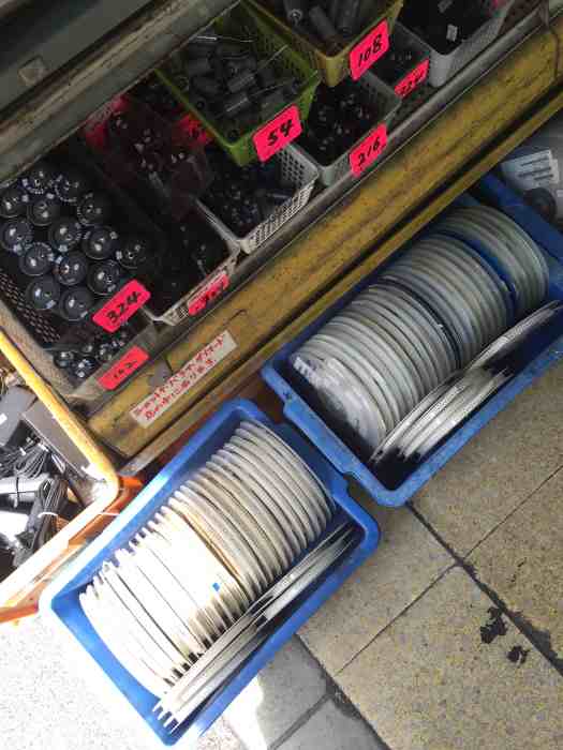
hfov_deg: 48.2
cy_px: 375
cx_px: 282
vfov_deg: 61.7
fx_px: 629
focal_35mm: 29
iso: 32
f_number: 2.2
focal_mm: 4.15
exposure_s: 1/128
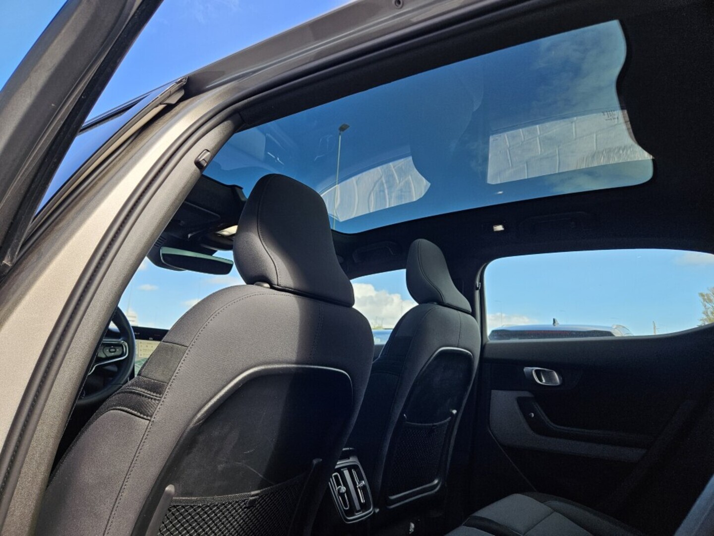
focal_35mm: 23
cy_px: 268
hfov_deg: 73.9
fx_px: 474
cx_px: 357
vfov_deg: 58.9
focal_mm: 5.4
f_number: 1.8
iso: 40
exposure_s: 1/408
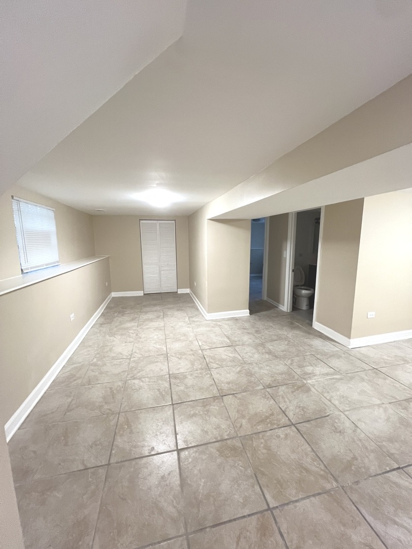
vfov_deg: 106.2
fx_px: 206
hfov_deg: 89.9
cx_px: 206
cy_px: 274
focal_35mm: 13
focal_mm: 1.57
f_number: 1.8
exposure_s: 1/60
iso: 320
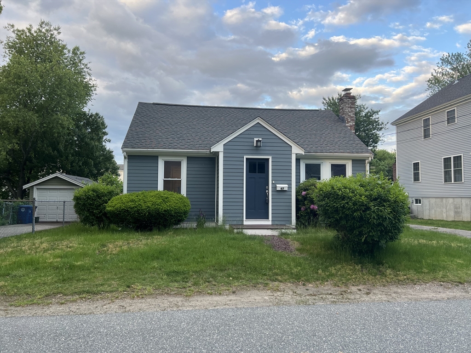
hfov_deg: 67.3
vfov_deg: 53.1
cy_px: 176
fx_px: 354
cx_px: 236
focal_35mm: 26
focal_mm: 5.7
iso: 40
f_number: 1.5
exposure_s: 1/263
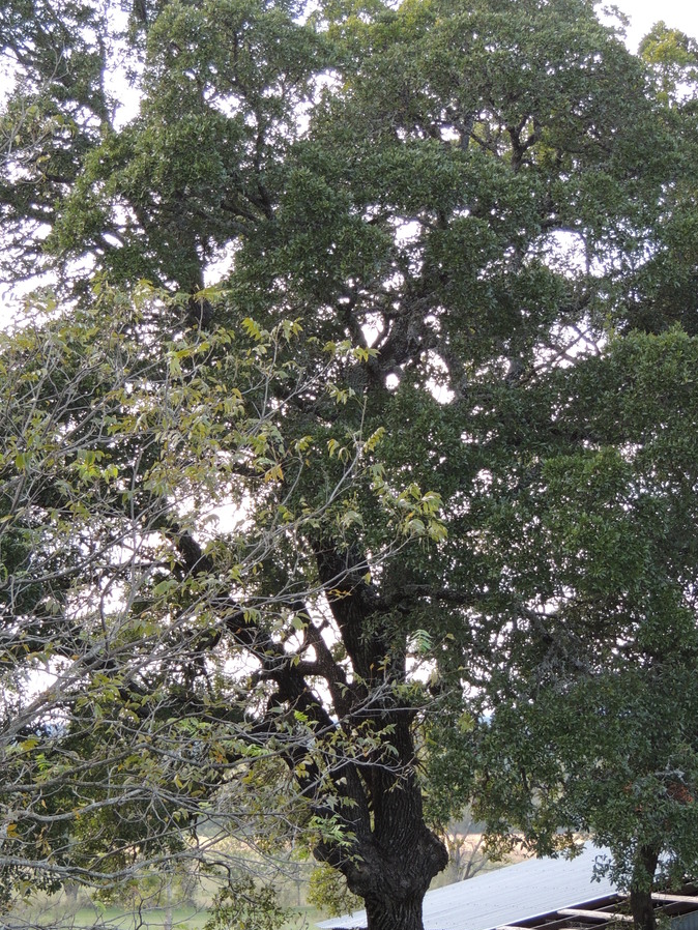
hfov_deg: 8.7
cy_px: 546
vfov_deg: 11.6
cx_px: 323
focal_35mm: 171
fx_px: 4595
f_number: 4.2
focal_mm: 21.4
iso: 125
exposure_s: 1/100
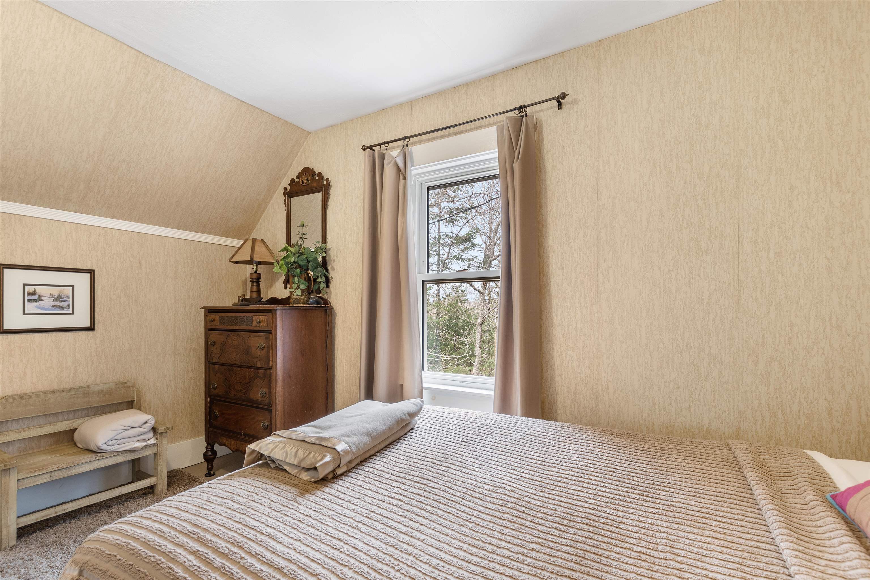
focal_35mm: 15
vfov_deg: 77.3
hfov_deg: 100.4
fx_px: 362
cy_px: 290
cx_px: 435
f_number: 7.1
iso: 100
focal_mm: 10
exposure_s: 1/1.67
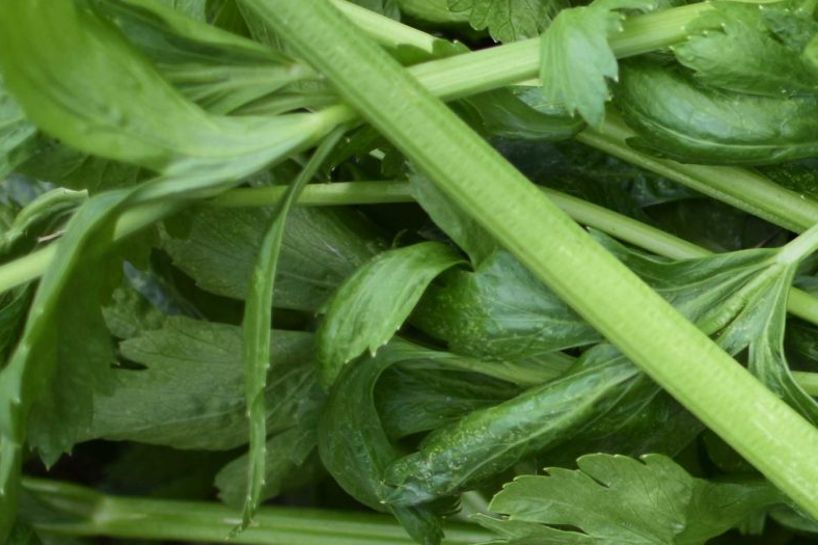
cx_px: 1257
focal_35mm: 171
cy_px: 235
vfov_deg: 8.0
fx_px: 3876
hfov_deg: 11.5
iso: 100
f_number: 1.8
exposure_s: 1/2000
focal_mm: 35
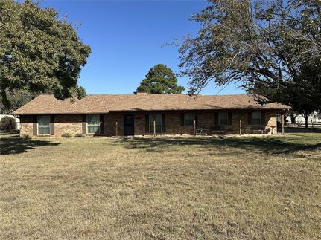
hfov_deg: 71.6
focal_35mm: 24
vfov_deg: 56.8
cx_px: 160
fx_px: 222
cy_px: 120
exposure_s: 1/4016
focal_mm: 6.86
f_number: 1.78
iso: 80
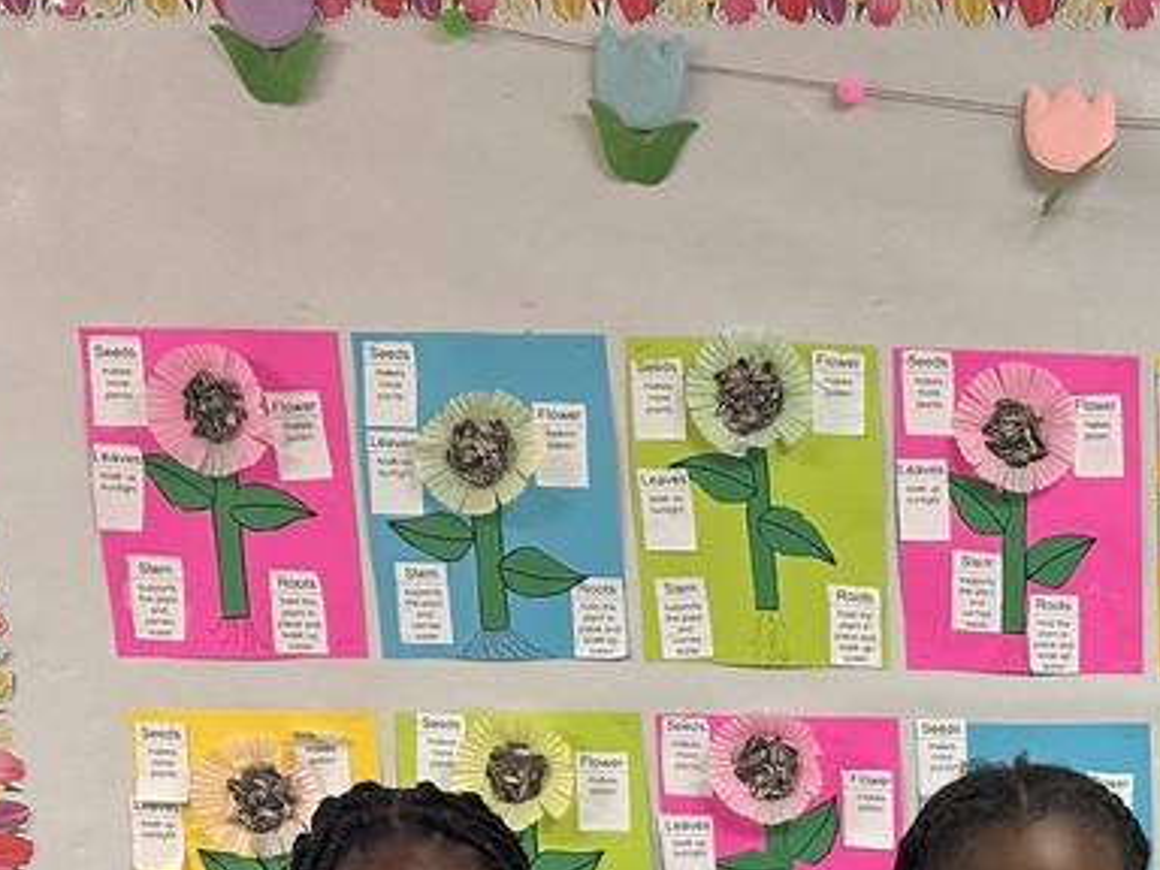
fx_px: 2145
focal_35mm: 64
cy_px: 1021
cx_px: 1365
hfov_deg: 27.0
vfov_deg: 21.4
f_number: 1.78
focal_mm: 6.86
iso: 200
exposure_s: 1/120
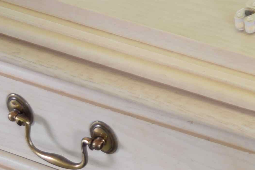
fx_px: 1401
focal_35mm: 198
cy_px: -214
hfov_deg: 9.8
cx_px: 477
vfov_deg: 6.6
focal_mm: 23
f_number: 3.8
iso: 100
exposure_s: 1/20
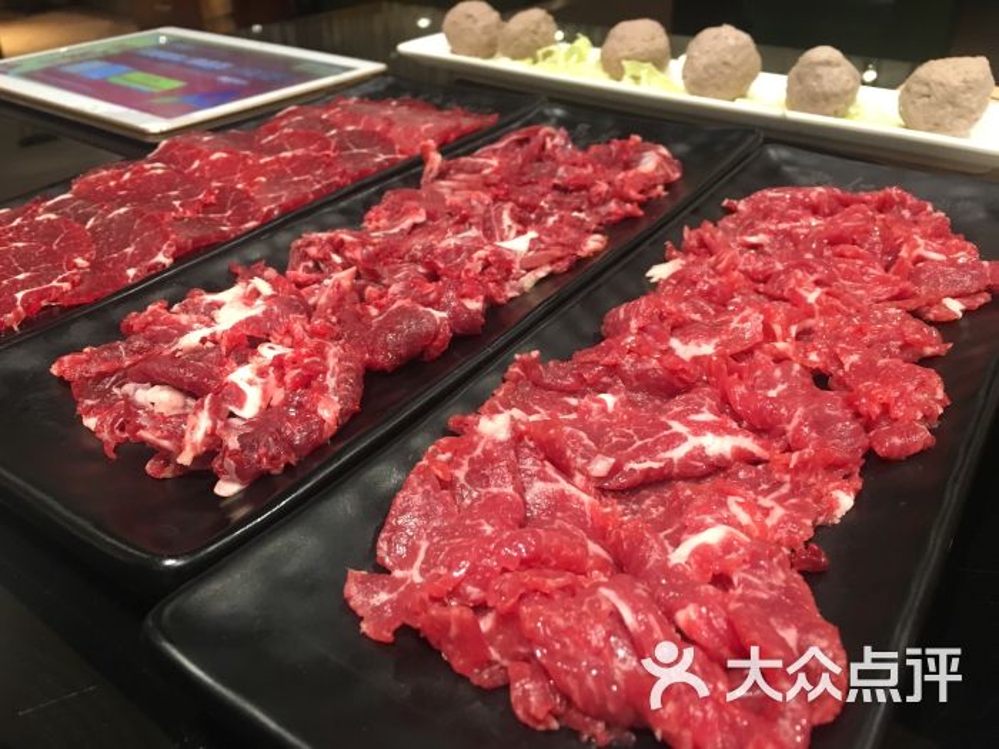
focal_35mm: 29
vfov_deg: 48.2
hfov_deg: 61.7
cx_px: 500
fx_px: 837
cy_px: 374
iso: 200
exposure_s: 1/25
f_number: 2.2
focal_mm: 4.15
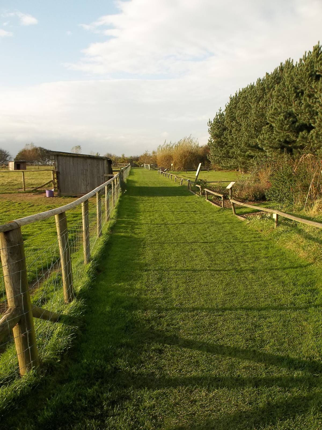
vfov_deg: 55.4
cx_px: 161
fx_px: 409
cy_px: 215
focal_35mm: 33
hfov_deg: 42.9
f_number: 8
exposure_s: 1/125
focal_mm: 5.9
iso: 80
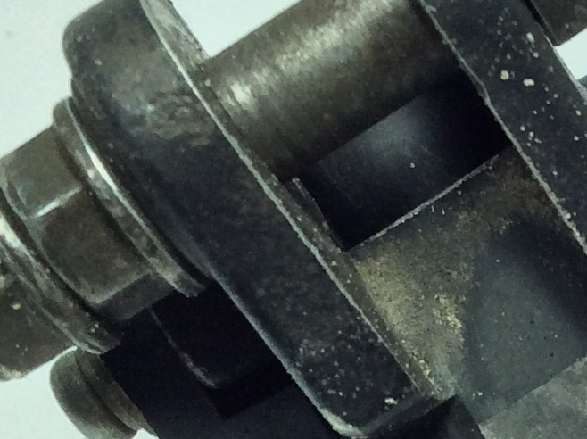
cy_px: 411
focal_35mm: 126
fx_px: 2134
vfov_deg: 11.6
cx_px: 769
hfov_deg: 14.9
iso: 32
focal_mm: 3.3
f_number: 2.4
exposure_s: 1/349
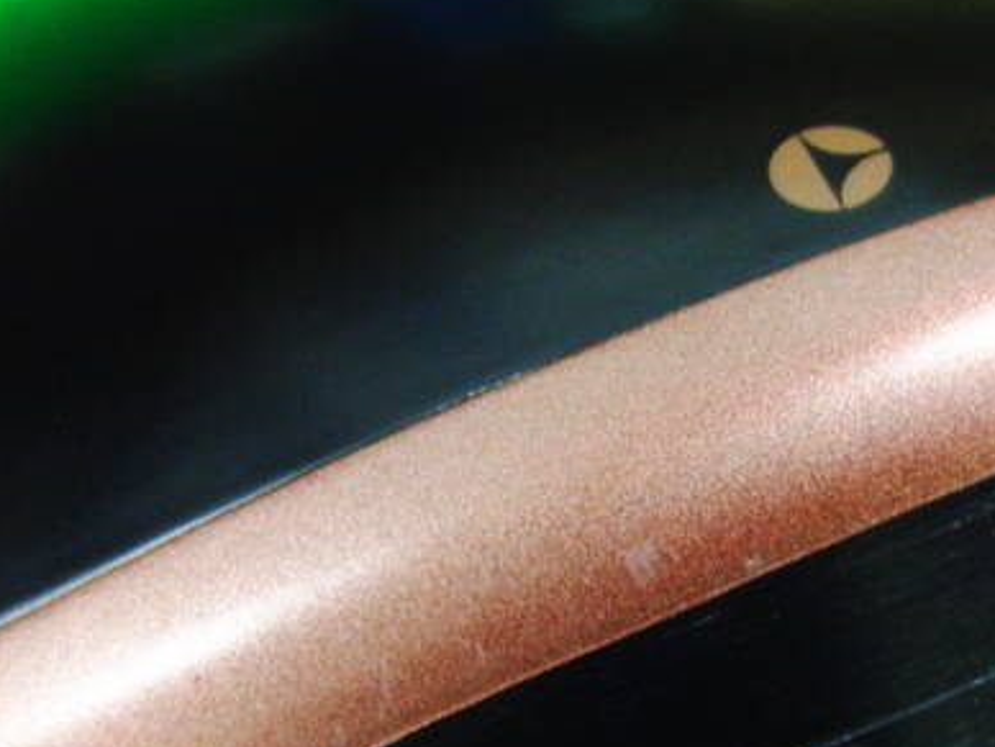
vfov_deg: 23.7
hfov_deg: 31.5
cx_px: 646
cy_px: 578
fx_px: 1753
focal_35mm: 61
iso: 400
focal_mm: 6.42
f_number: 3.6
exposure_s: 1/15
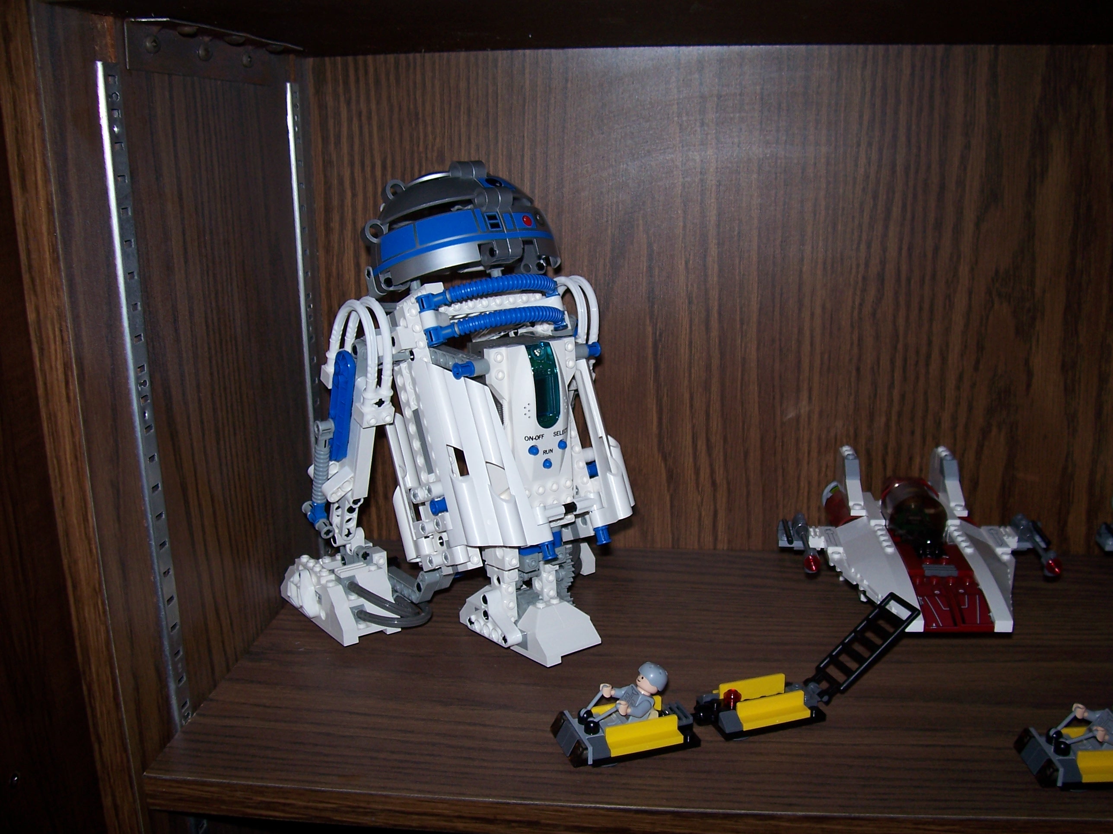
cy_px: 417
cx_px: 556
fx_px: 1093
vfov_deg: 41.8
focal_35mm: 34
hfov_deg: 54.0
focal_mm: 5.6
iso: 80
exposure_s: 1/60
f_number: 2.7
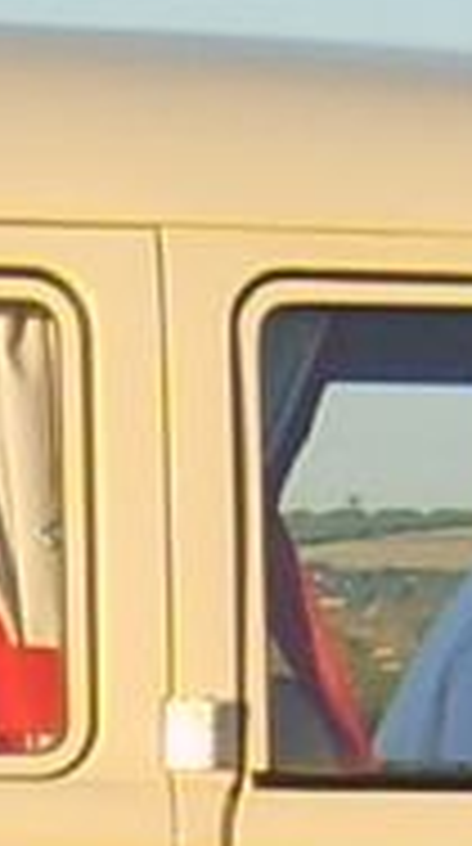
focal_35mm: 366
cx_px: -962
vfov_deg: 5.8
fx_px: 8188
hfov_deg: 3.2
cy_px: 1562
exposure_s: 1/350
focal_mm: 5.8
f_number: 2.8
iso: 50
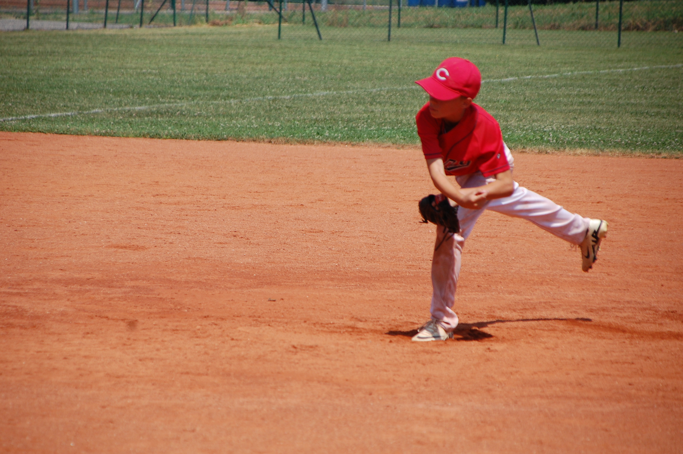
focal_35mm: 232
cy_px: 227
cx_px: 342
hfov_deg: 8.9
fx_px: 4407
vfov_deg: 5.9
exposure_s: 1/1600
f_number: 6
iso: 400
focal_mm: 155
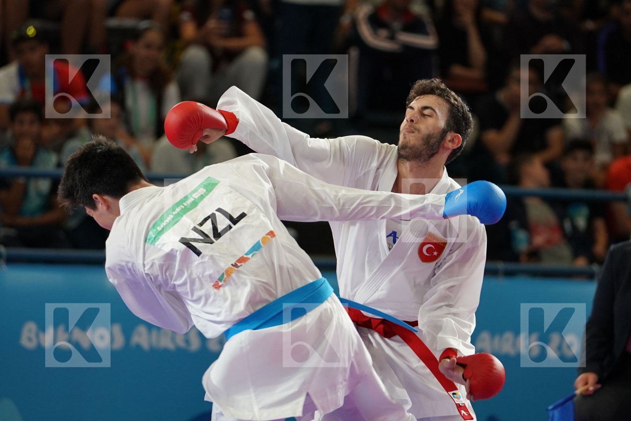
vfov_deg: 5.1
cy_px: 210
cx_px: 316
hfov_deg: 7.6
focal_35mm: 271
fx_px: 4750
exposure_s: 1/1000
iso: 1250
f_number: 2.8
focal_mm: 181
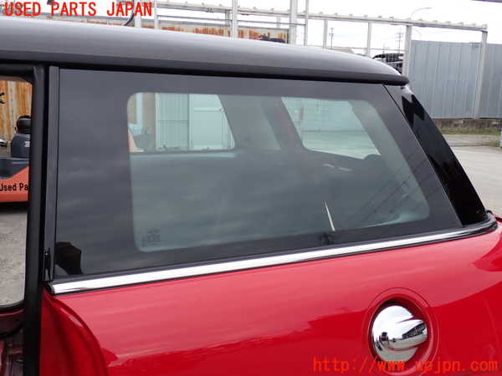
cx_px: 251
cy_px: 188
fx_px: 522
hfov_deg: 51.4
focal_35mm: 36
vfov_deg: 39.7
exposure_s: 1/250
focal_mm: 6.37
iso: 100
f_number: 3.5
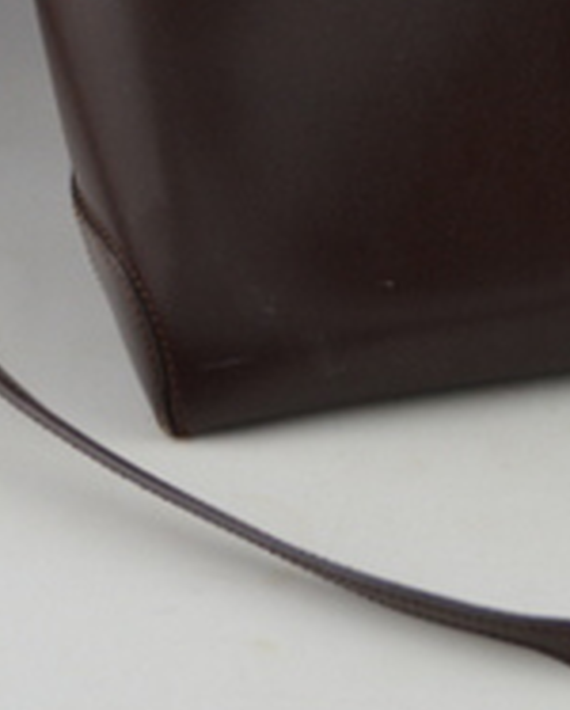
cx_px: 638
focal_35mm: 137
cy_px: -121
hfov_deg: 11.1
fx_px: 2884
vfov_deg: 13.7
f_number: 5
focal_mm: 26
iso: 400
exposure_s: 1/100
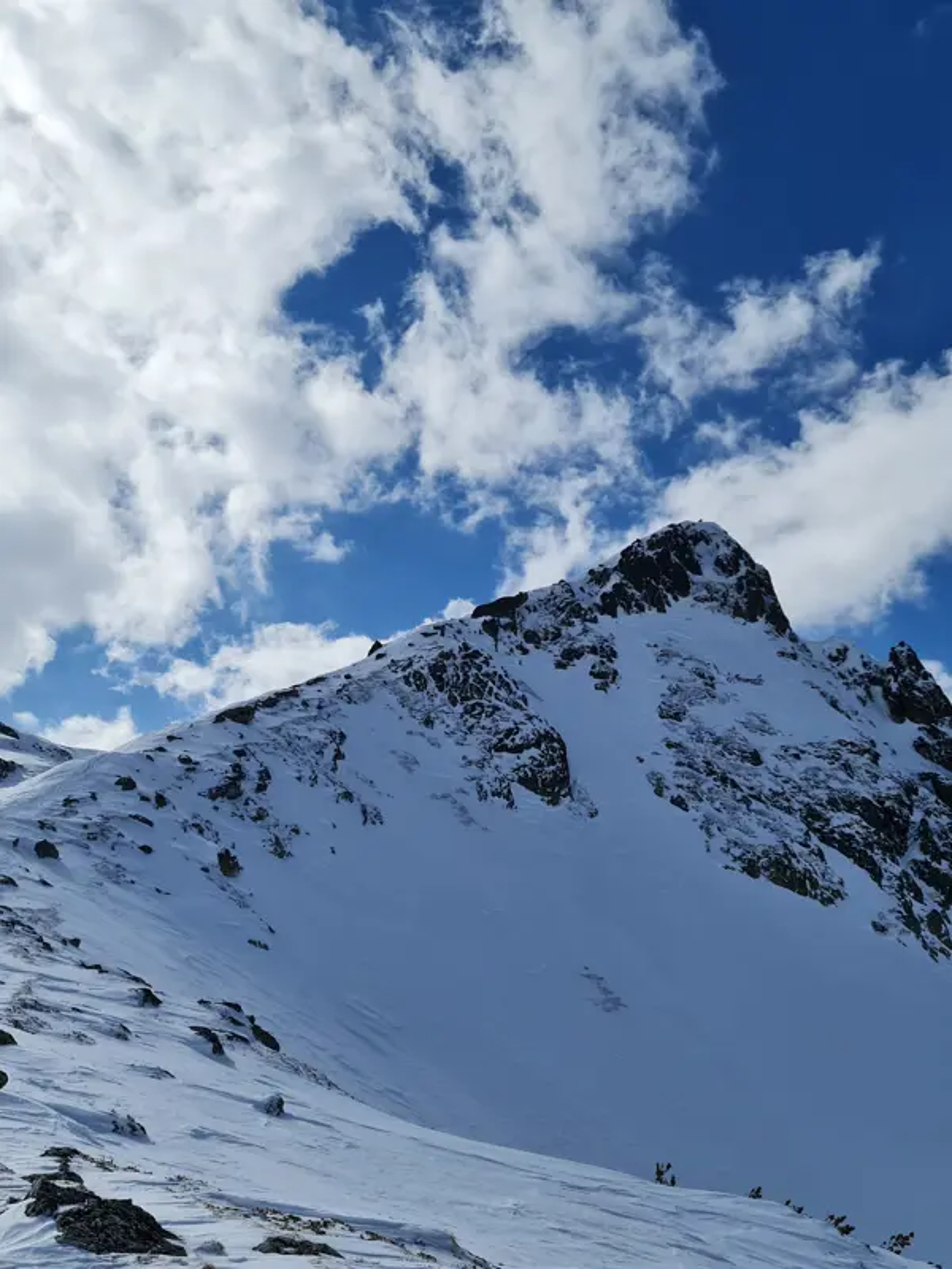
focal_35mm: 25
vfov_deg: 69.4
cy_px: 634
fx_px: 917
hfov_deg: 54.9
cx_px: 476
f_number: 1.8
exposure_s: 1/3280
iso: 50
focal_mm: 7
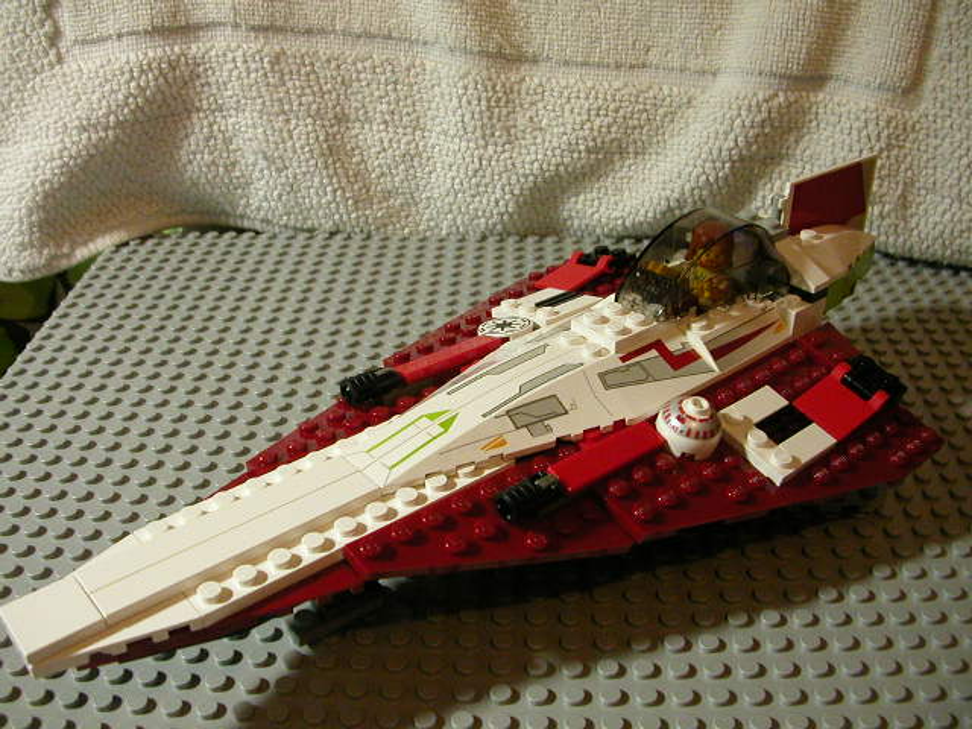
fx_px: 1039
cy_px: 364
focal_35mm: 37
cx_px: 486
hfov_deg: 50.1
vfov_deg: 38.7
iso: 400
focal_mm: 5.6
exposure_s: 1/20.4
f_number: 2.7
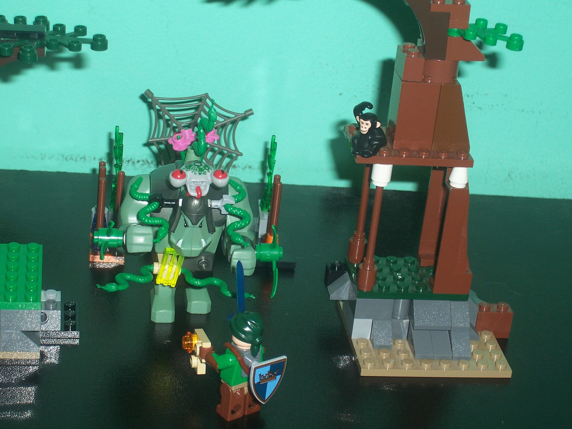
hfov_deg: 23.8
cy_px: 214
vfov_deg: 18.0
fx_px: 1355
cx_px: 286
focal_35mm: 82
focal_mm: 13.5
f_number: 4.1
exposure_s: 1/90
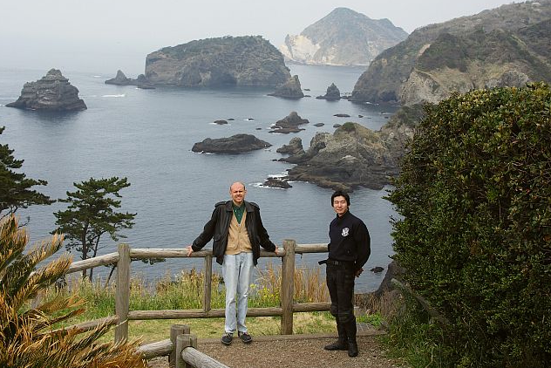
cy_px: 171
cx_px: 276
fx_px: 919
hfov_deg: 33.4
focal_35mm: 60
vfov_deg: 22.6
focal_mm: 14.8
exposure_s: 1/200
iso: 50
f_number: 5.6
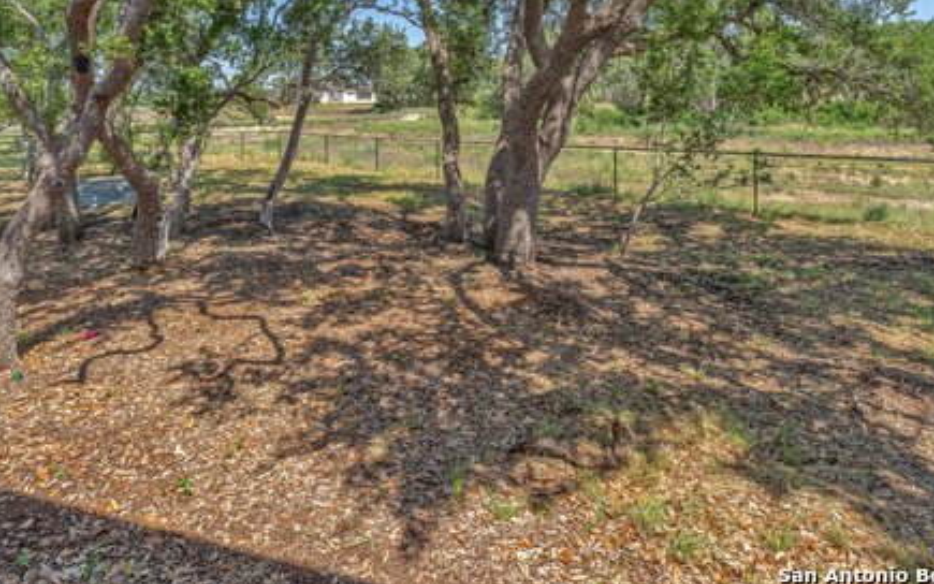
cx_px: 440
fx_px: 535
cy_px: 130
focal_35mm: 21
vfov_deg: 54.0
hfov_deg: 82.2
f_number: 10
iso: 320
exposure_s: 1/250
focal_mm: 14
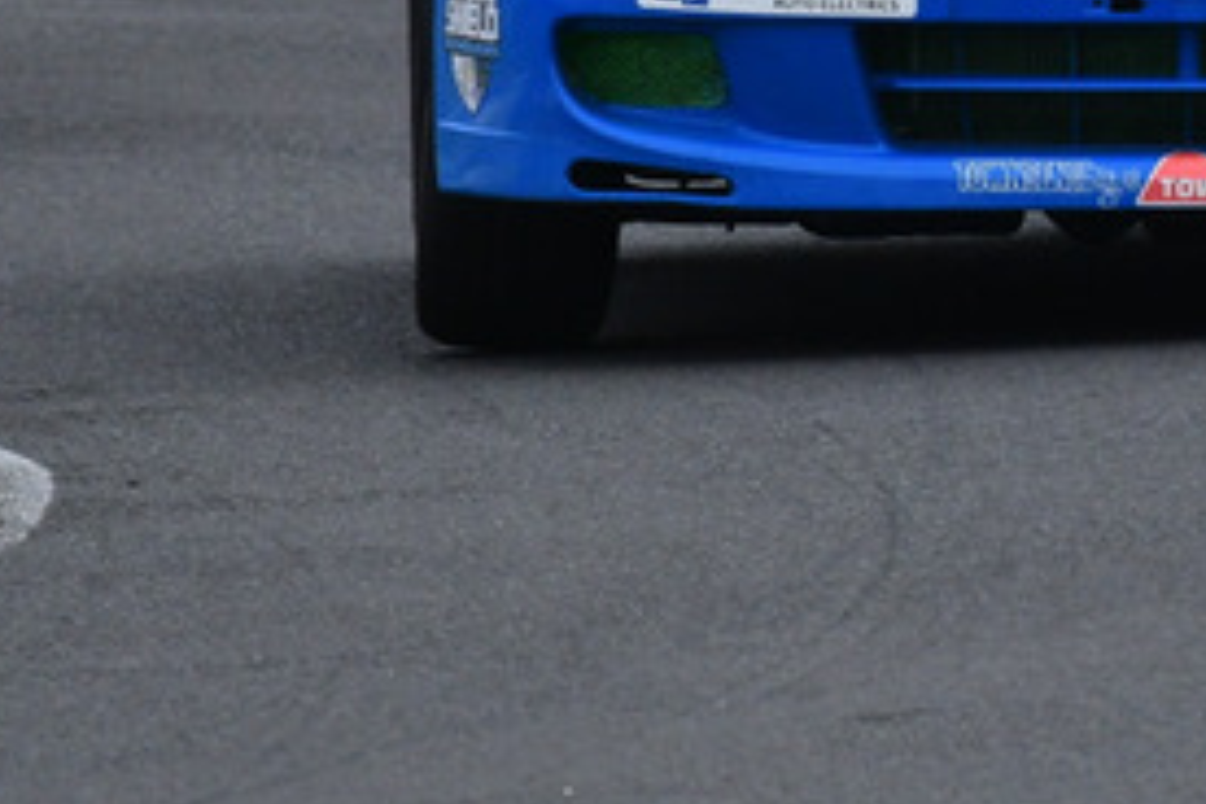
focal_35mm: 2176
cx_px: 1018
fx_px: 72890
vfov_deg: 0.6
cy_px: -319
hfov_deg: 0.9
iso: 800
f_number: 11
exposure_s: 1/640
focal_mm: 500
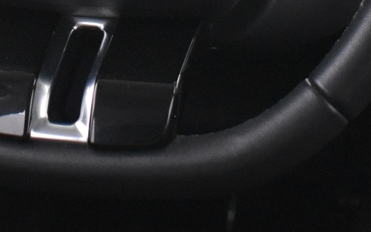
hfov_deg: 15.2
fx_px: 1383
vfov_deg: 9.3
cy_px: -136
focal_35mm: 137
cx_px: 91
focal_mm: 27
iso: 3200
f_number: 4
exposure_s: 1/20
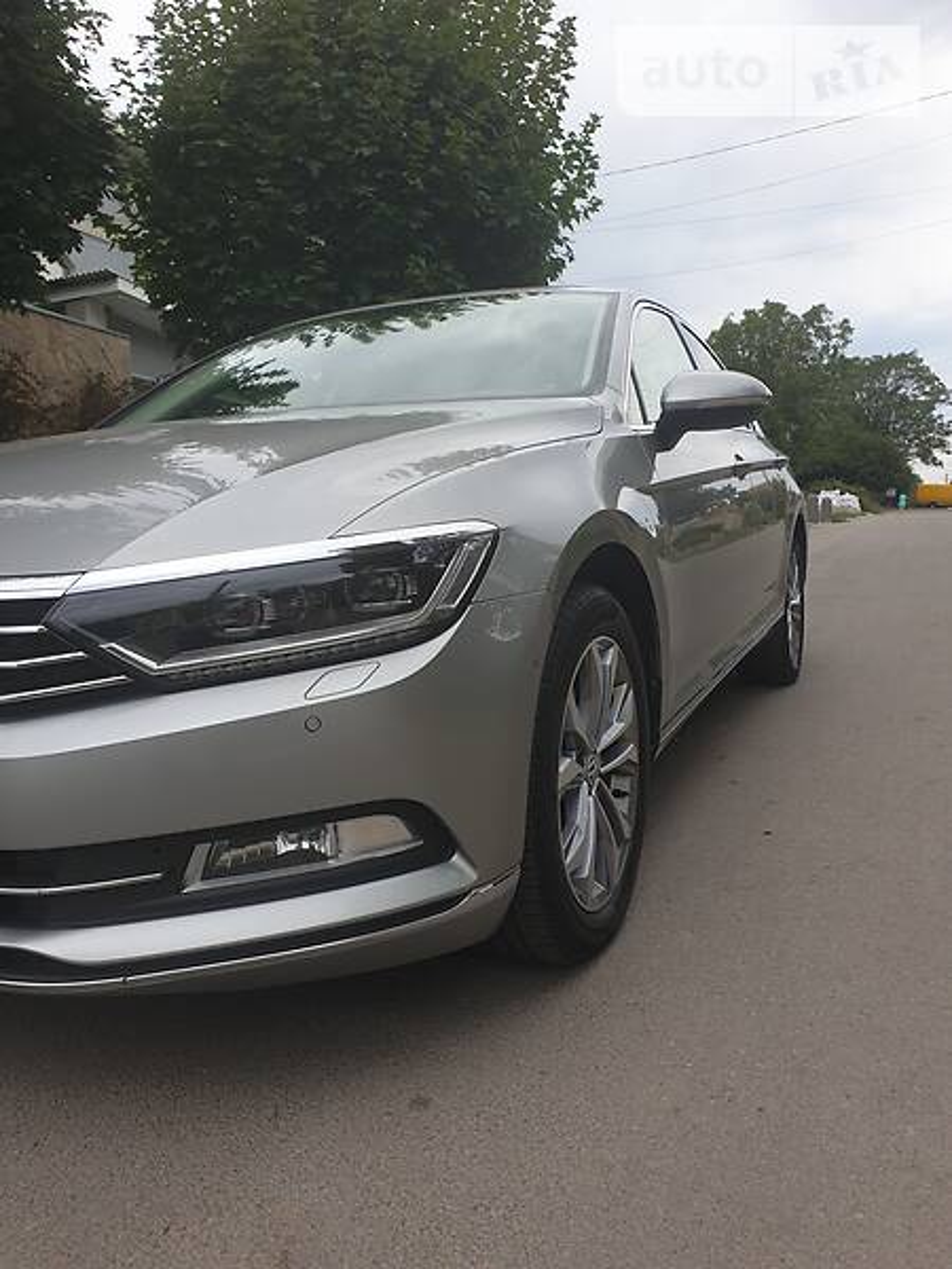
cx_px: 476
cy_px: 634
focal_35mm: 26
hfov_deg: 53.1
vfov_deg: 67.3
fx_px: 953
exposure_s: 1/173
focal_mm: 4.3
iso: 50
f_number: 2.4
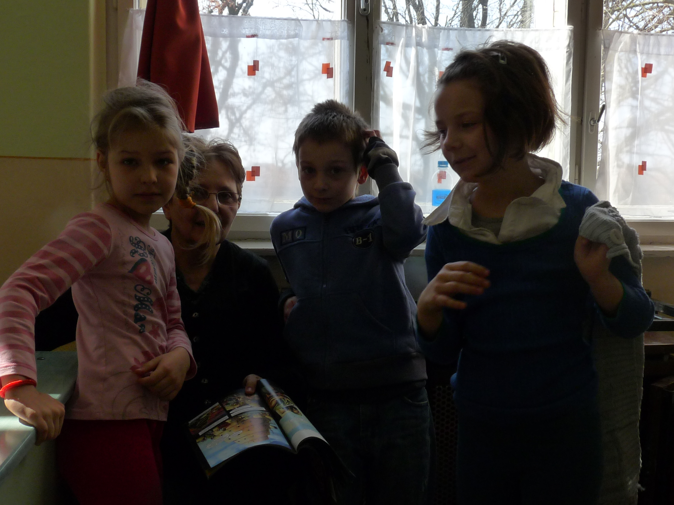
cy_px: 252
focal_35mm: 39
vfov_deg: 36.8
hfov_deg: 47.9
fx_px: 759
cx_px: 337
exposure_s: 1/160
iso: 160
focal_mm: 4.8
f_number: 4
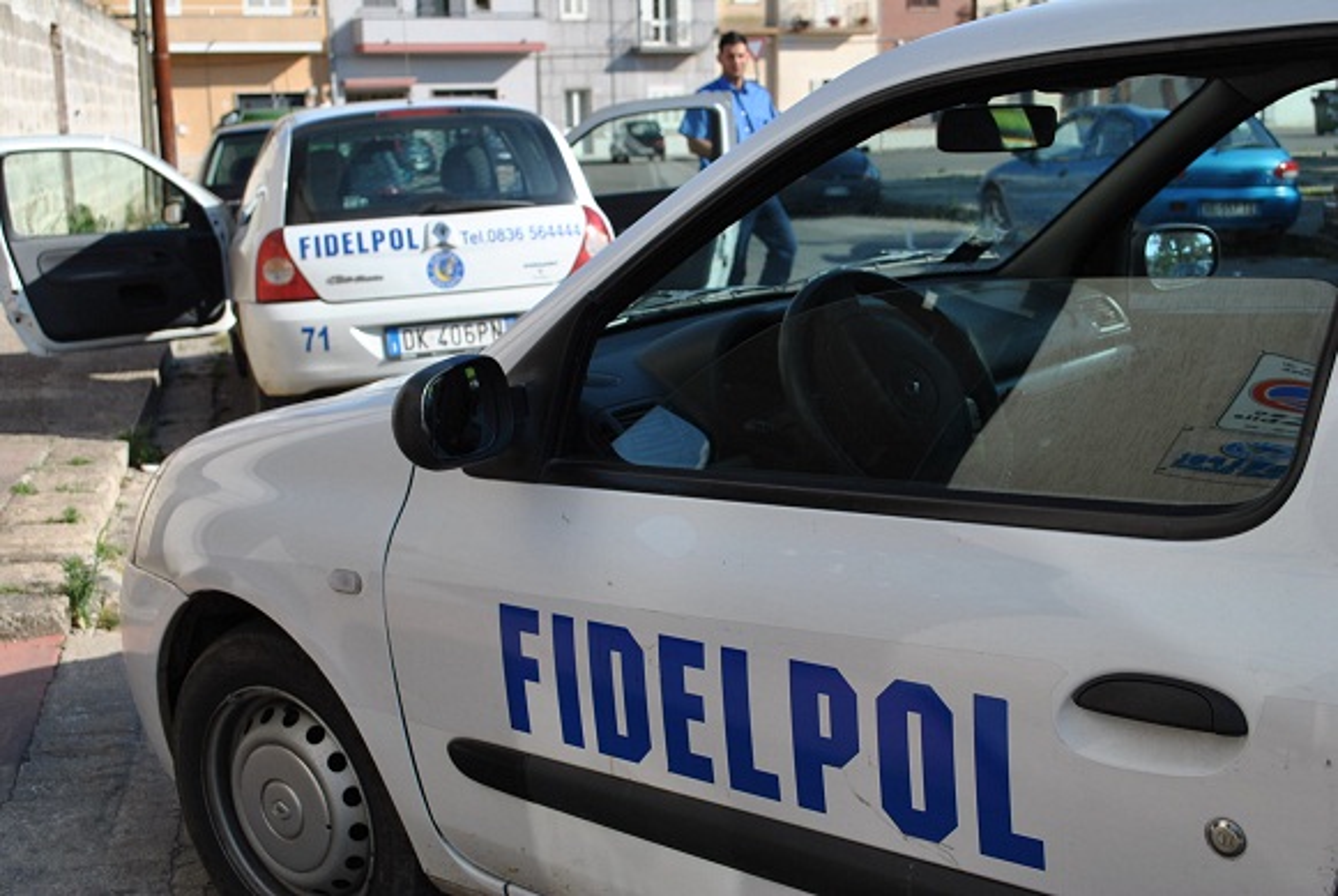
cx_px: 669
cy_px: 448
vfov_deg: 29.9
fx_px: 1675
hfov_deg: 43.6
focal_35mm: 45
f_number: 6.3
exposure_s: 1/320
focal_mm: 30
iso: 100
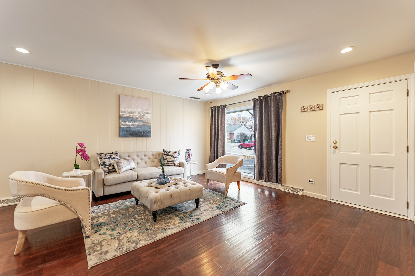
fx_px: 161
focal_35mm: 14
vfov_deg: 81.2
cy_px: 138
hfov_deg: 104.3
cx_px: 208
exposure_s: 1/160
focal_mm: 14
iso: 100
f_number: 6.3
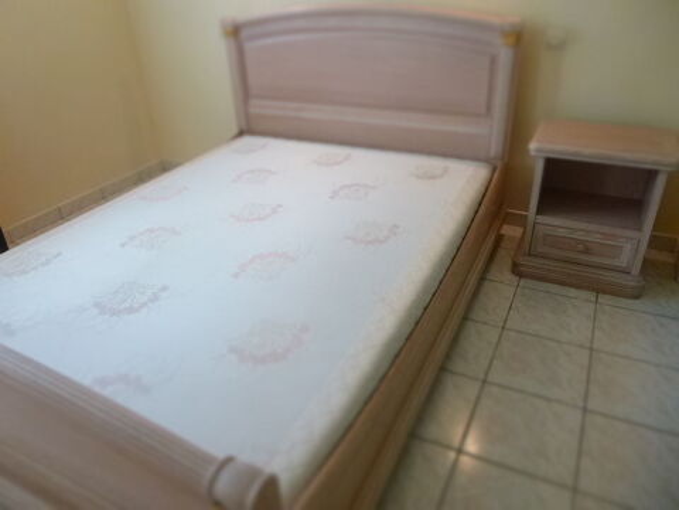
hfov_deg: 69.4
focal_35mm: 25
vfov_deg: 54.9
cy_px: 255
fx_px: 490
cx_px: 340
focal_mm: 4.5
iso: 400
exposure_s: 1/60
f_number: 3.1
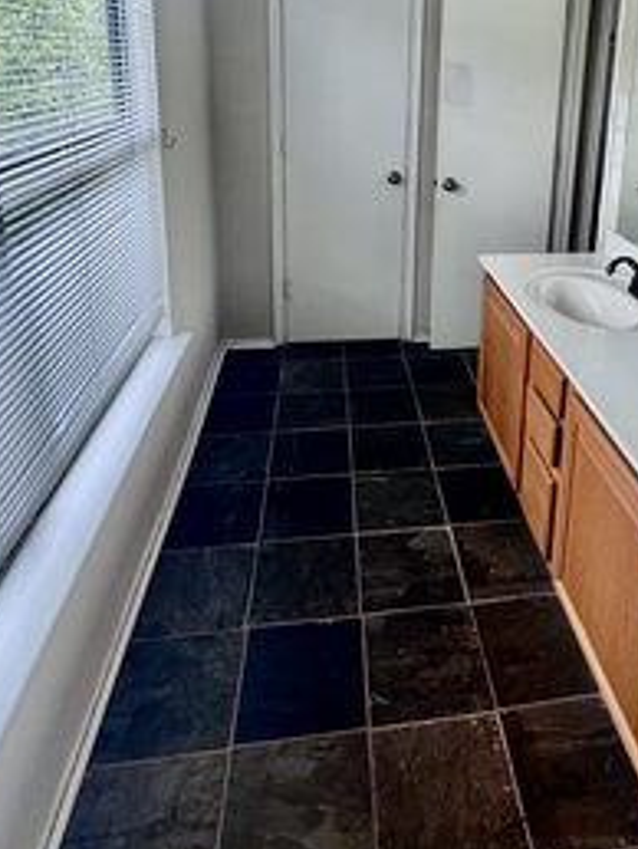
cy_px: 204
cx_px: 437
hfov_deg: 51.9
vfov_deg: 63.0
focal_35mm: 26
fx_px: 638
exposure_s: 1/99
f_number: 2.2
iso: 160
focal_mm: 2.22
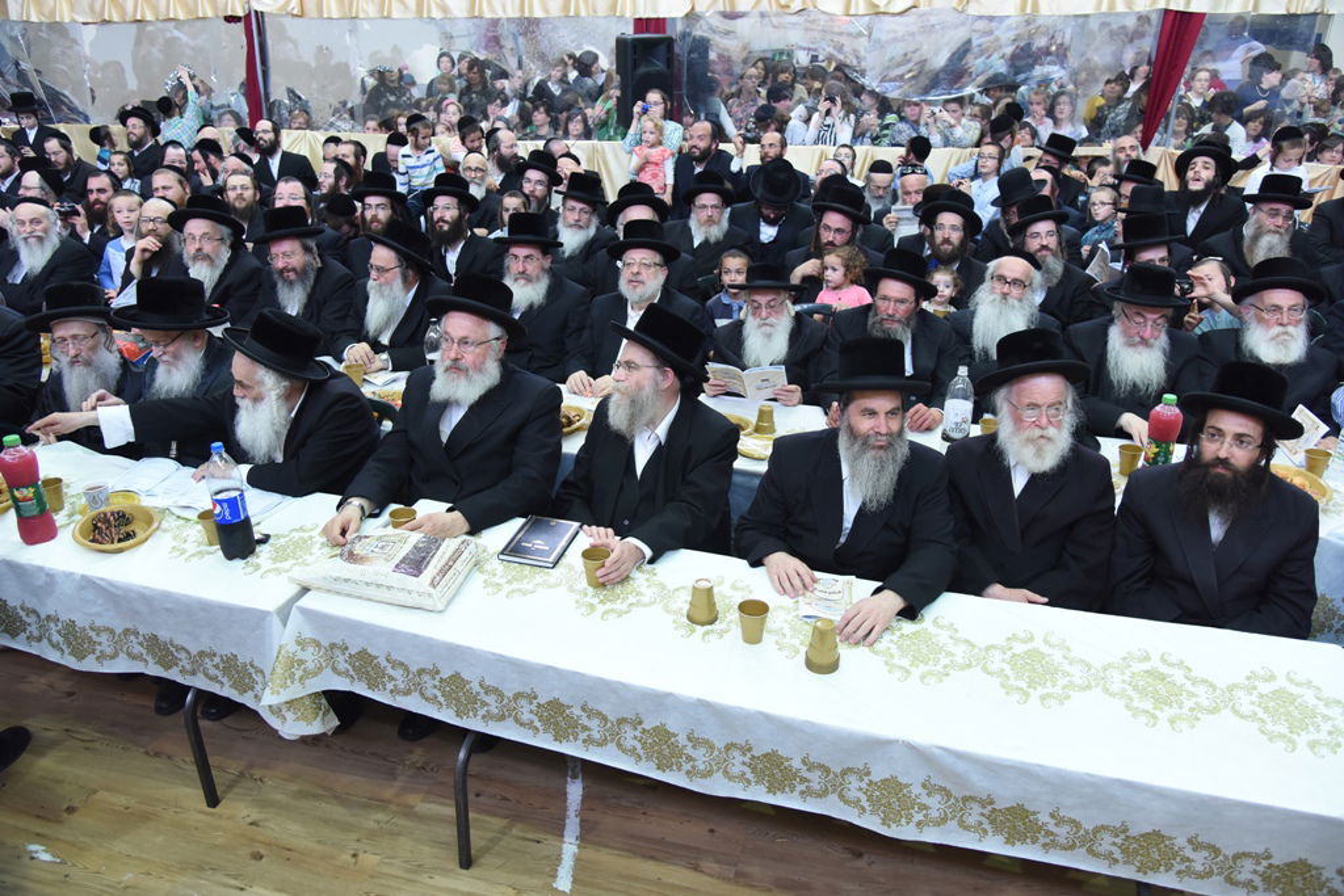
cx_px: 672
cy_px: 448
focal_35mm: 27
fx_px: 1008
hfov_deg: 67.4
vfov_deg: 47.9
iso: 1600
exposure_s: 1/100
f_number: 4.5
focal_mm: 27
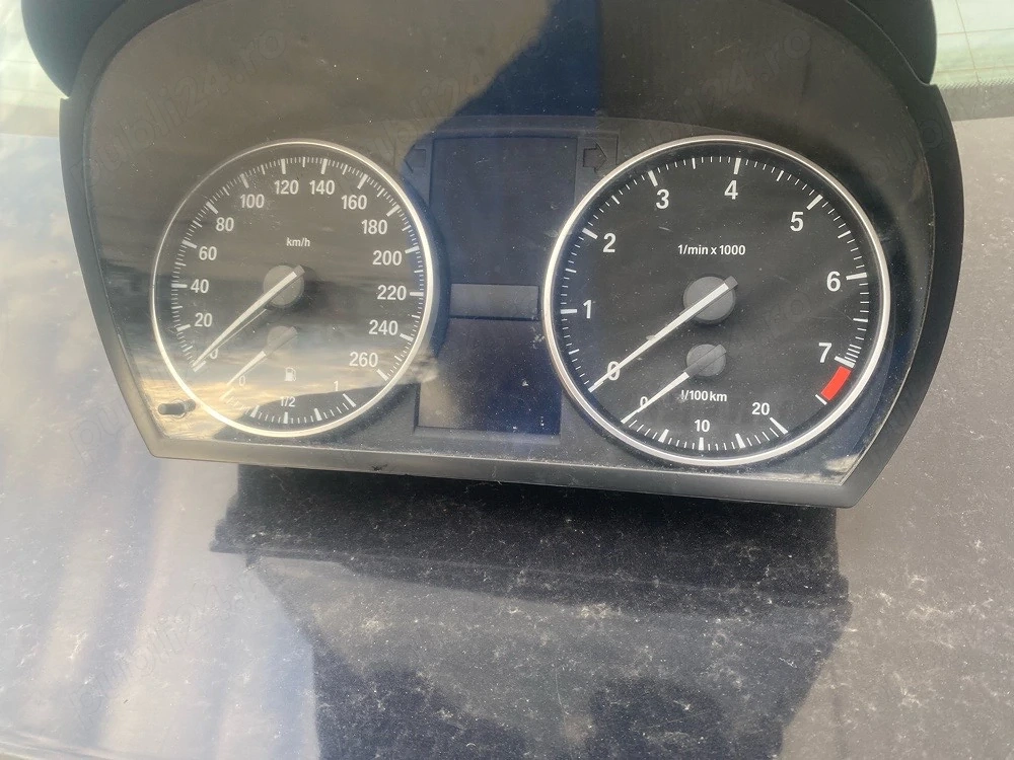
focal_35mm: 26
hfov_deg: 67.3
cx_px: 507
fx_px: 762
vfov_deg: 53.1
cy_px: 380
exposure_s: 1/121
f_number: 1.8
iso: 80
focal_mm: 4.25
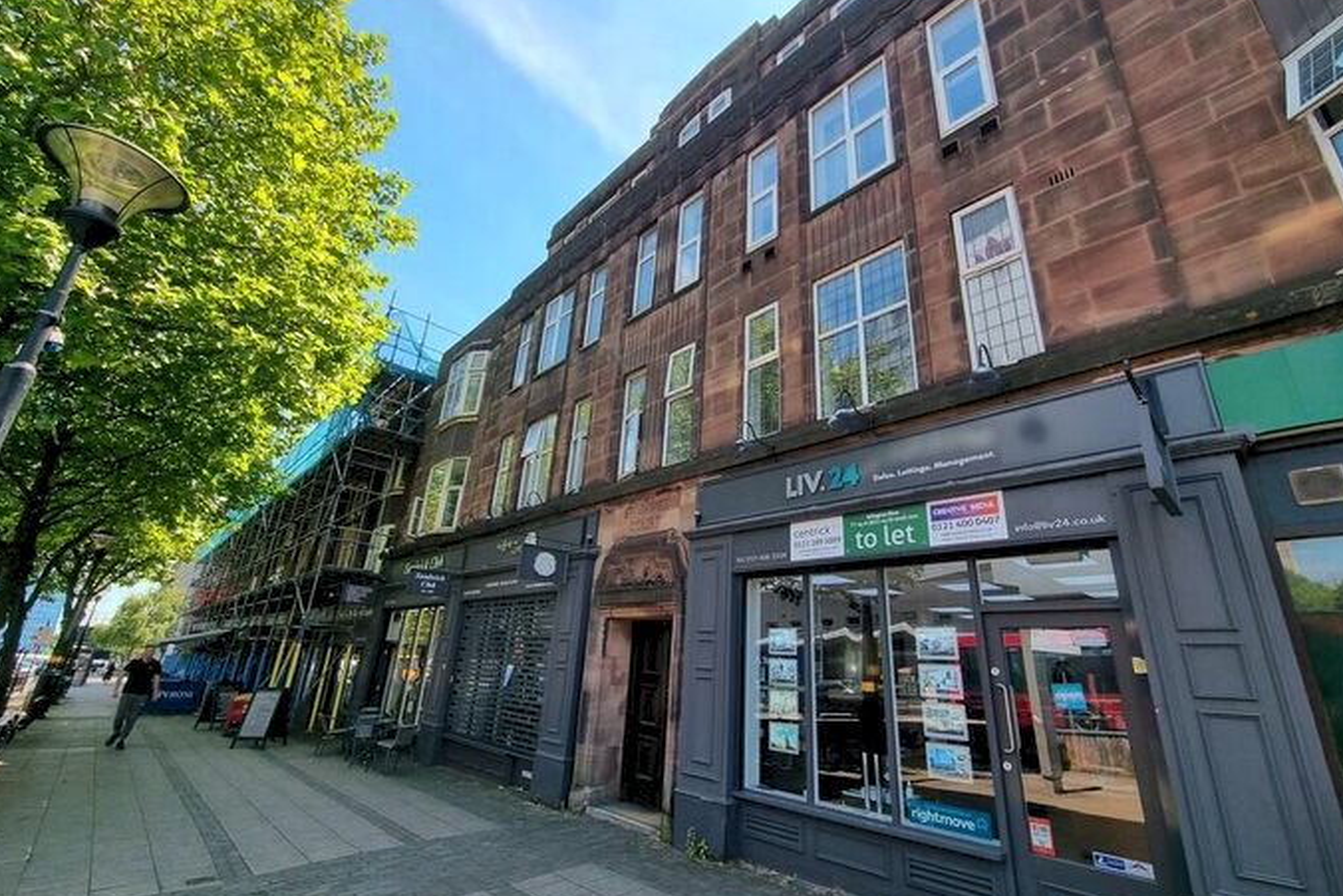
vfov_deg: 81.2
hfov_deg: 104.2
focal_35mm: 14
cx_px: 683
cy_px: 460
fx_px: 522
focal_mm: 2.2
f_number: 2.2
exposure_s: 1/624
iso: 50
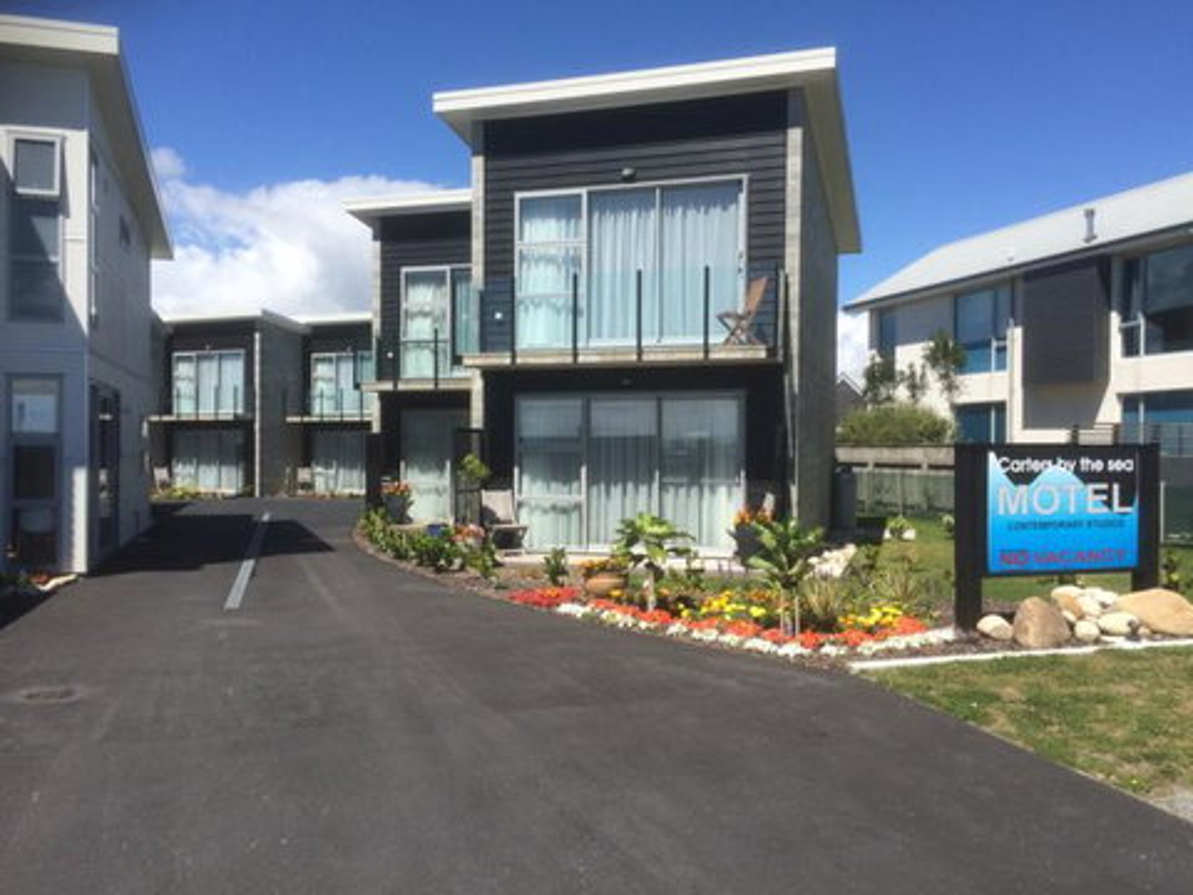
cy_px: 448
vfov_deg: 48.2
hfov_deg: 61.7
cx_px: 596
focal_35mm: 29
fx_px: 999
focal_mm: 4.15
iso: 32
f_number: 2.2
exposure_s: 1/2740
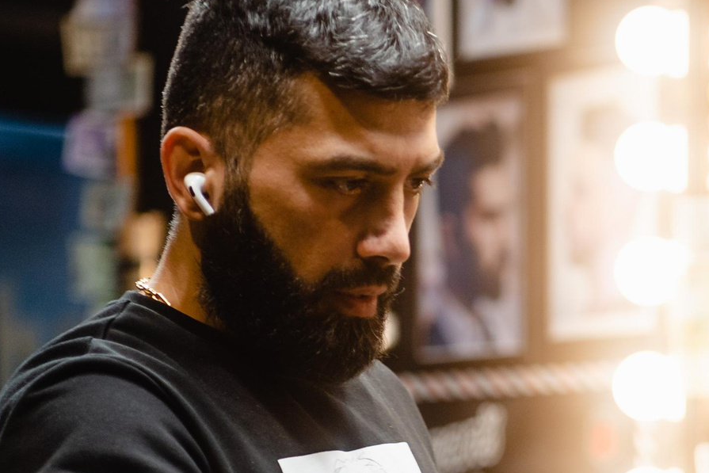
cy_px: 419
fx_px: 4786
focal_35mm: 243
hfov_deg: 8.4
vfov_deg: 5.6
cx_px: 678
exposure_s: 1/125
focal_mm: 85
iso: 400
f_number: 2.2
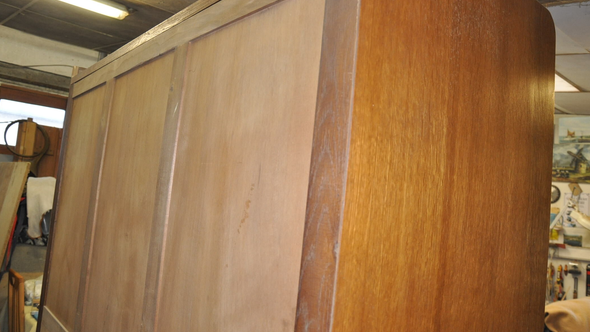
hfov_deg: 66.1
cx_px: 292
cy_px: 166
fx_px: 454
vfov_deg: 40.2
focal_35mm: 29
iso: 800
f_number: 4
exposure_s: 1/60
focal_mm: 18
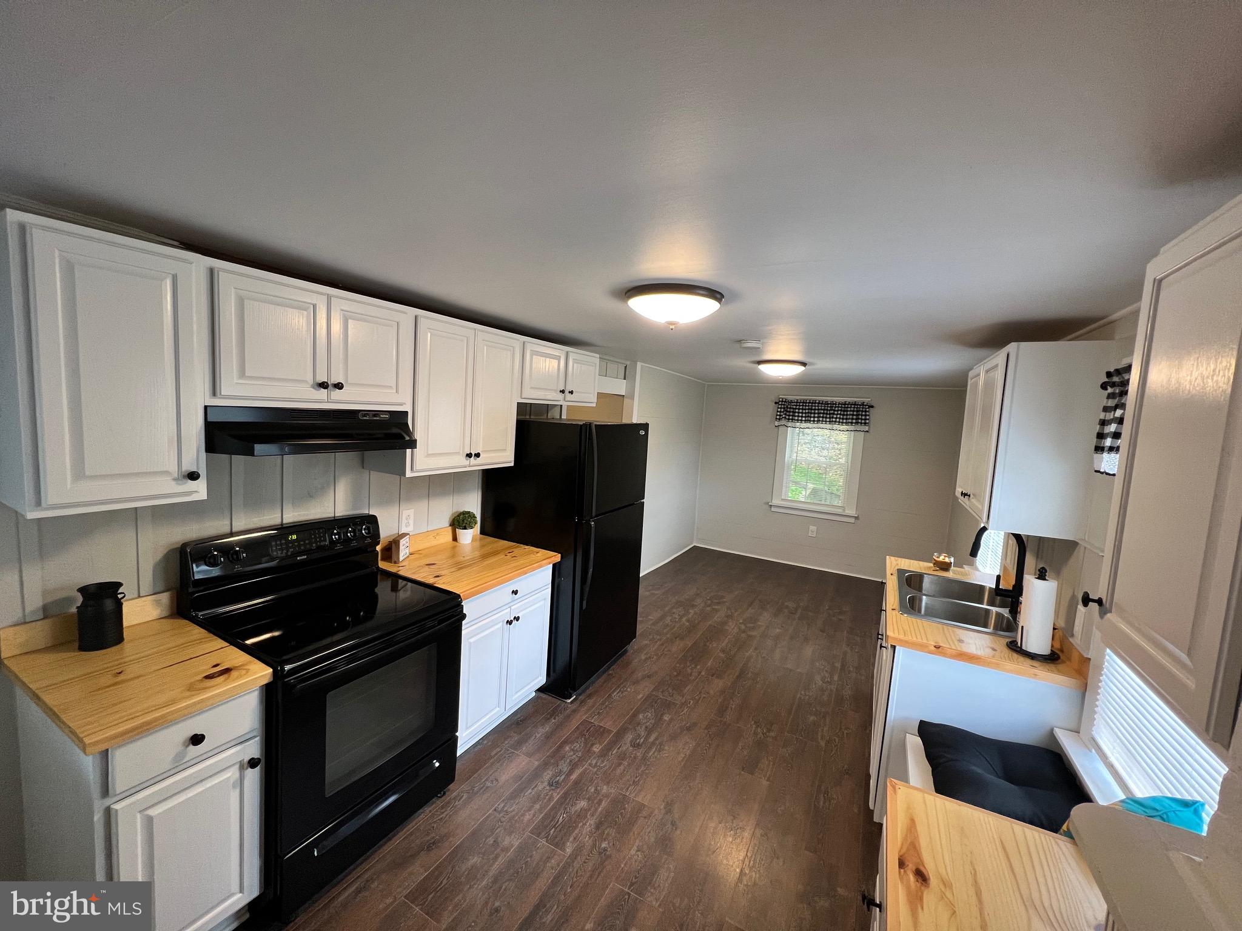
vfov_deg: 89.9
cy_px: 466
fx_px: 466
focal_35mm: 13
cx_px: 621
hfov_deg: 106.2
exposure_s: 1/60
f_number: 1.8
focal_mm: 1.57
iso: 160
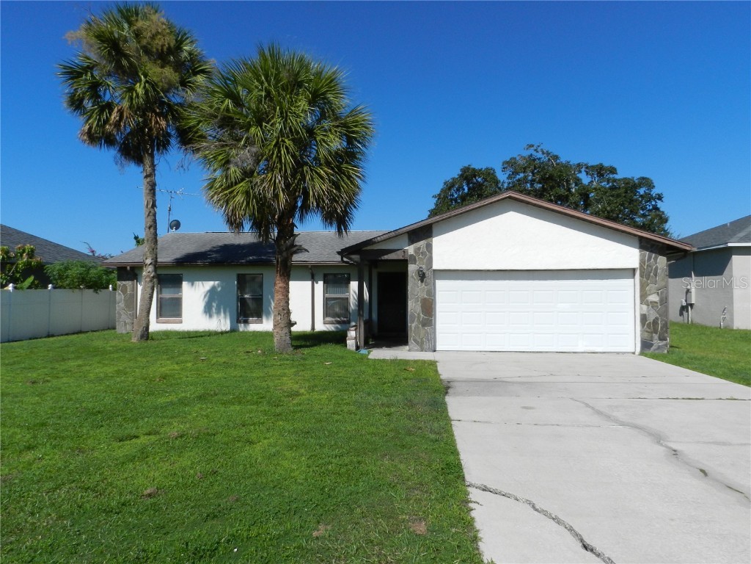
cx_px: 376
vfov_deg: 58.9
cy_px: 282
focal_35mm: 23
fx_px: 499
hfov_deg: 73.9
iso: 160
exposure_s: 1/800
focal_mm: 4
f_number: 5.6
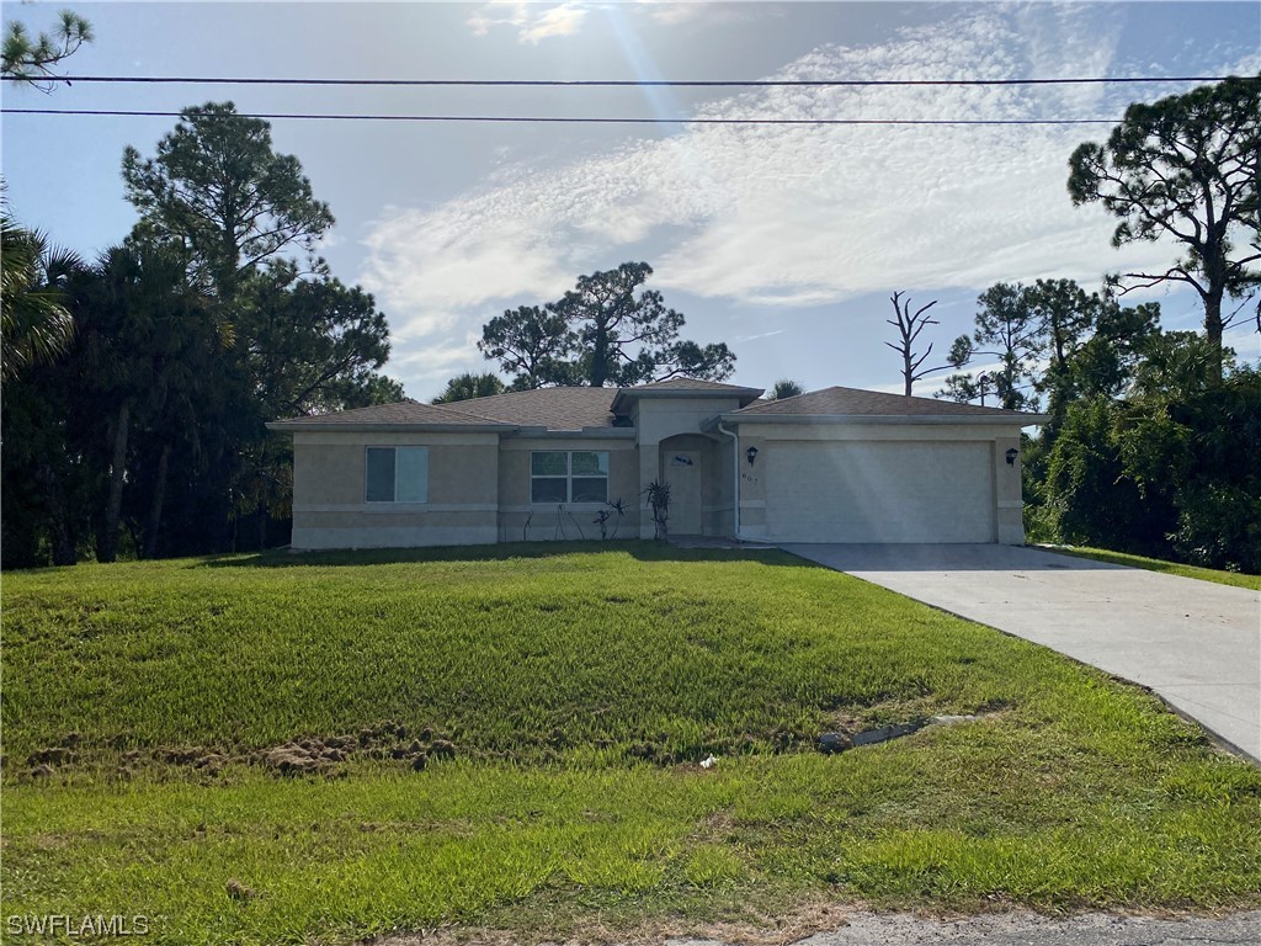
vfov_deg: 53.1
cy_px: 473
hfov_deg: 67.3
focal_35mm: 26
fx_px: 947
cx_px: 630
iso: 32
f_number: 1.8
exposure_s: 1/10417
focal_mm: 4.25
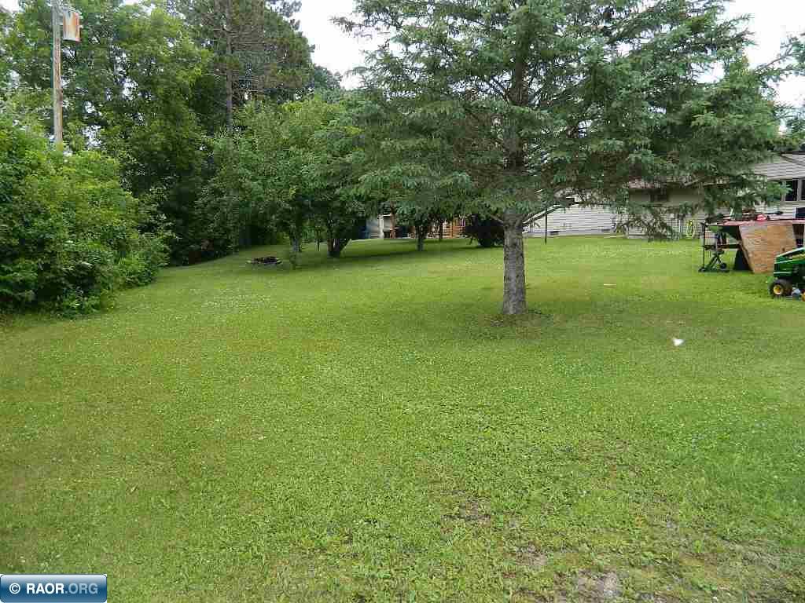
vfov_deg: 54.9
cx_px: 402
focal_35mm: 25
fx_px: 581
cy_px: 302
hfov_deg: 69.4
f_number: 3.1
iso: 110
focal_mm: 4.5
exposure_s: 1/200
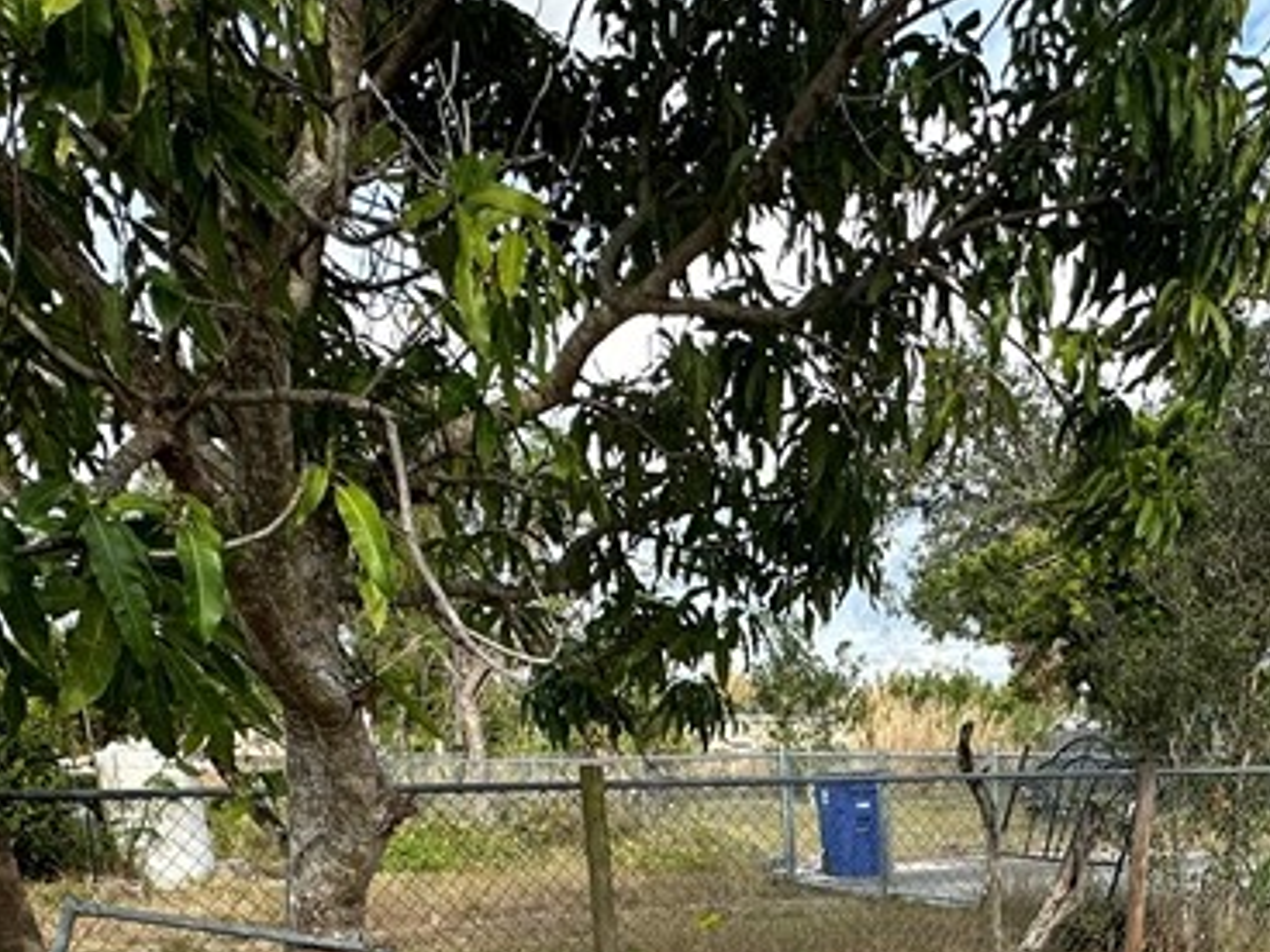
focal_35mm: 39
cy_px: 1280
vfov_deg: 28.9
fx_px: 1431
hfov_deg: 45.5
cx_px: 1015
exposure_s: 1/739
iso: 40
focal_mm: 2.22
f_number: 2.2
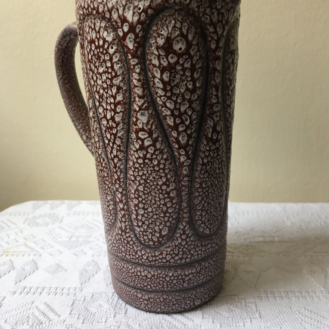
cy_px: 128
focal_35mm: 35
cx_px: 168
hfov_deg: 47.2
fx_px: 376
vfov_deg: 46.9
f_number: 2.2
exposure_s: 1/33
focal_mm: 4.15
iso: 125
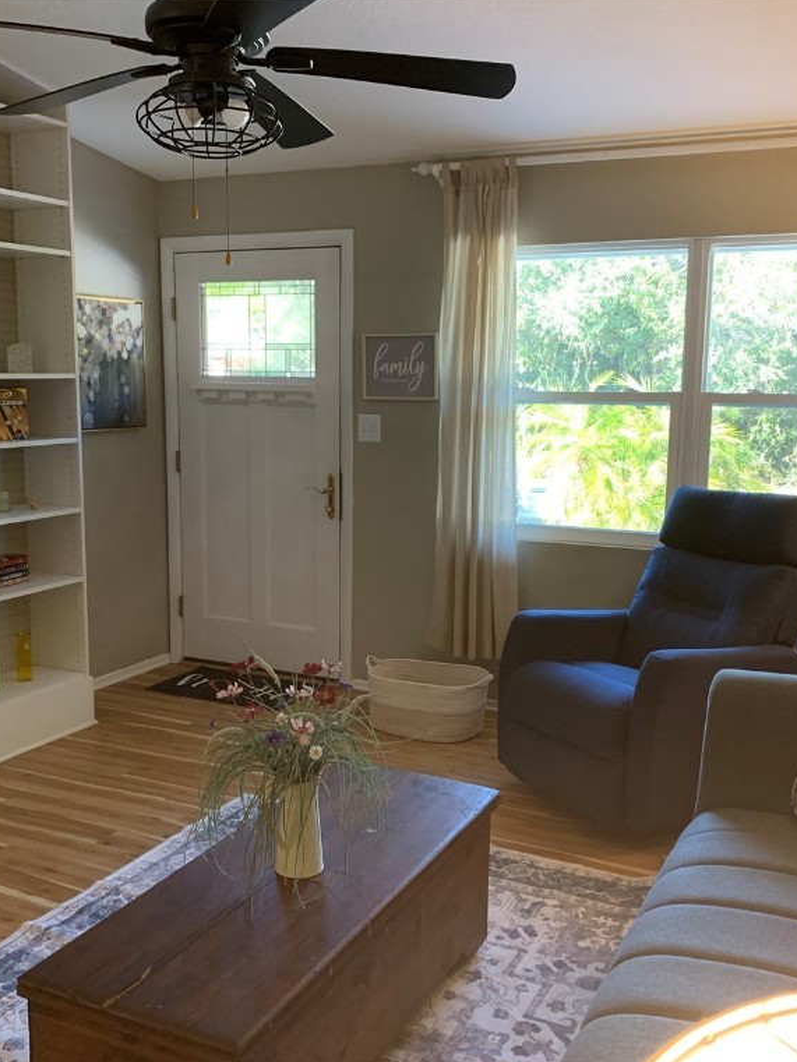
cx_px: 388
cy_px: 529
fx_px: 1074
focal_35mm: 35
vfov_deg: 52.6
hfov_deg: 40.7
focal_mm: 4.25
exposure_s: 1/60
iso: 160
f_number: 1.8
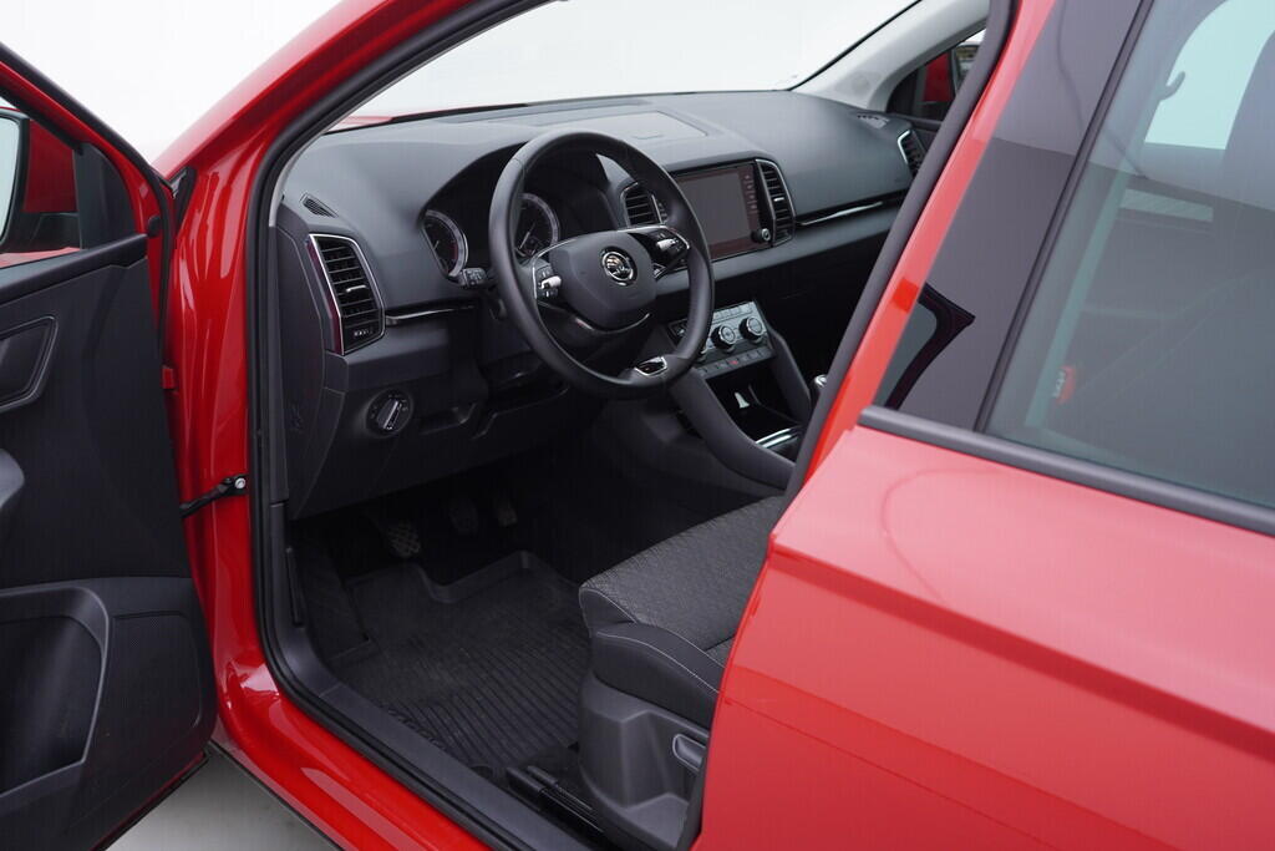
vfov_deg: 36.9
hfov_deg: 53.1
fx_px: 1275
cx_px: 638
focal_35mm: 36
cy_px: 426
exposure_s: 1/50
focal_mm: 24
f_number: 3.2
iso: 125
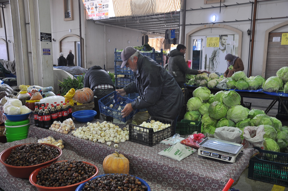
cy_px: 96
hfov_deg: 57.3
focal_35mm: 33
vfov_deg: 39.9
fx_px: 264
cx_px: 144
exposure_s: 1/30
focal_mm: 22
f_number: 3.8
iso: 200
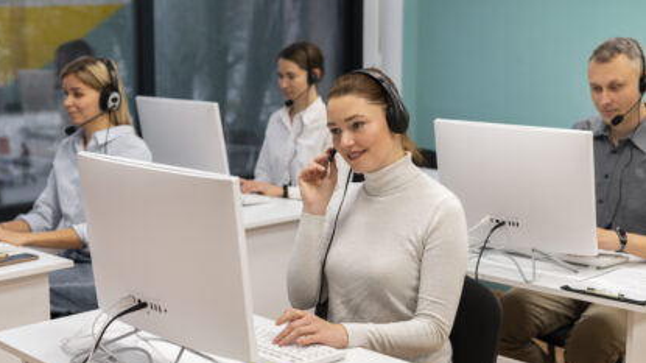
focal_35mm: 53
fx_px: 907
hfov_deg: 39.2
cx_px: 321
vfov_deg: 22.6
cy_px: 181
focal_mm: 50
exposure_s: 1/250
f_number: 3.2
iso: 800
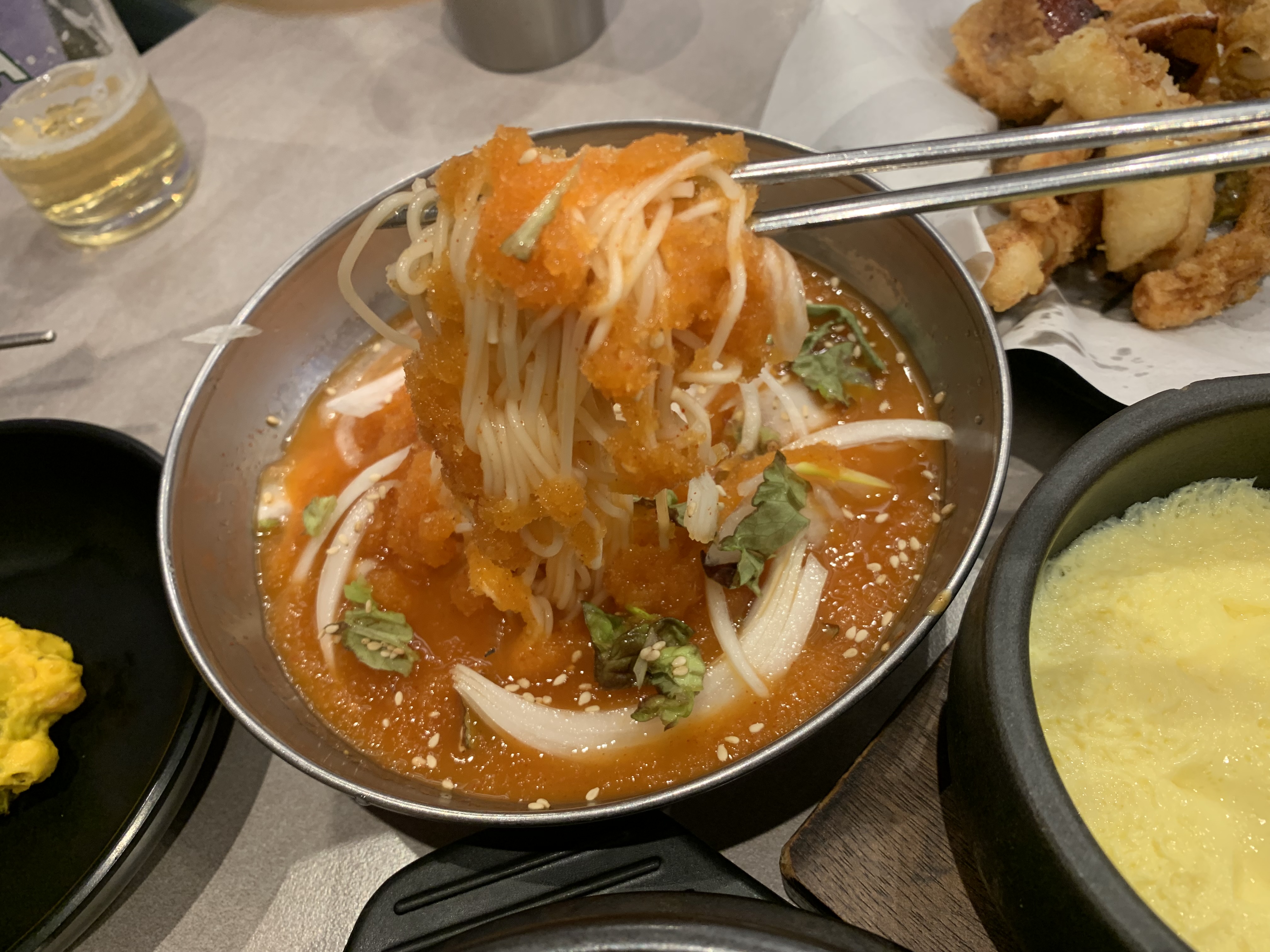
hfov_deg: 67.3
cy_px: 476
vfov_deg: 53.1
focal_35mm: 26
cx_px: 635
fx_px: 954
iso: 100
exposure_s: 1/60
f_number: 1.8
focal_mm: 4.25
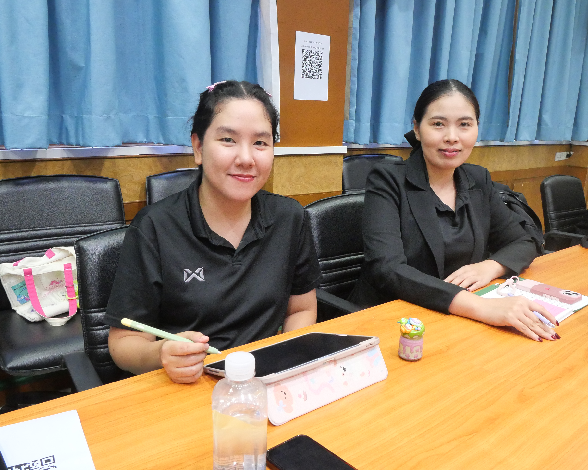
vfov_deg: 51.5
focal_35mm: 28
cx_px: 319
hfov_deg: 62.1
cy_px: 240
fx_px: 487
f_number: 8
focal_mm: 12
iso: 3200
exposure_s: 1/20
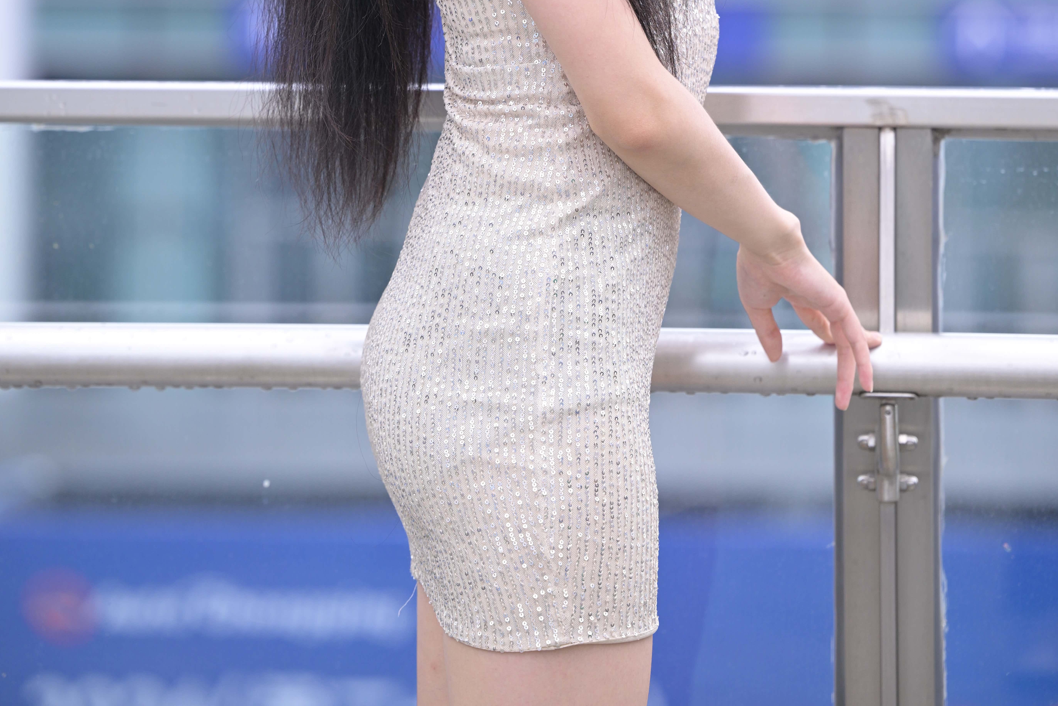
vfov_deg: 6.5
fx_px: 6201
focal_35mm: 211
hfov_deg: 9.8
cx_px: 531
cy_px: 32
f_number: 3.5
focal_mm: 140
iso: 500
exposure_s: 1/320
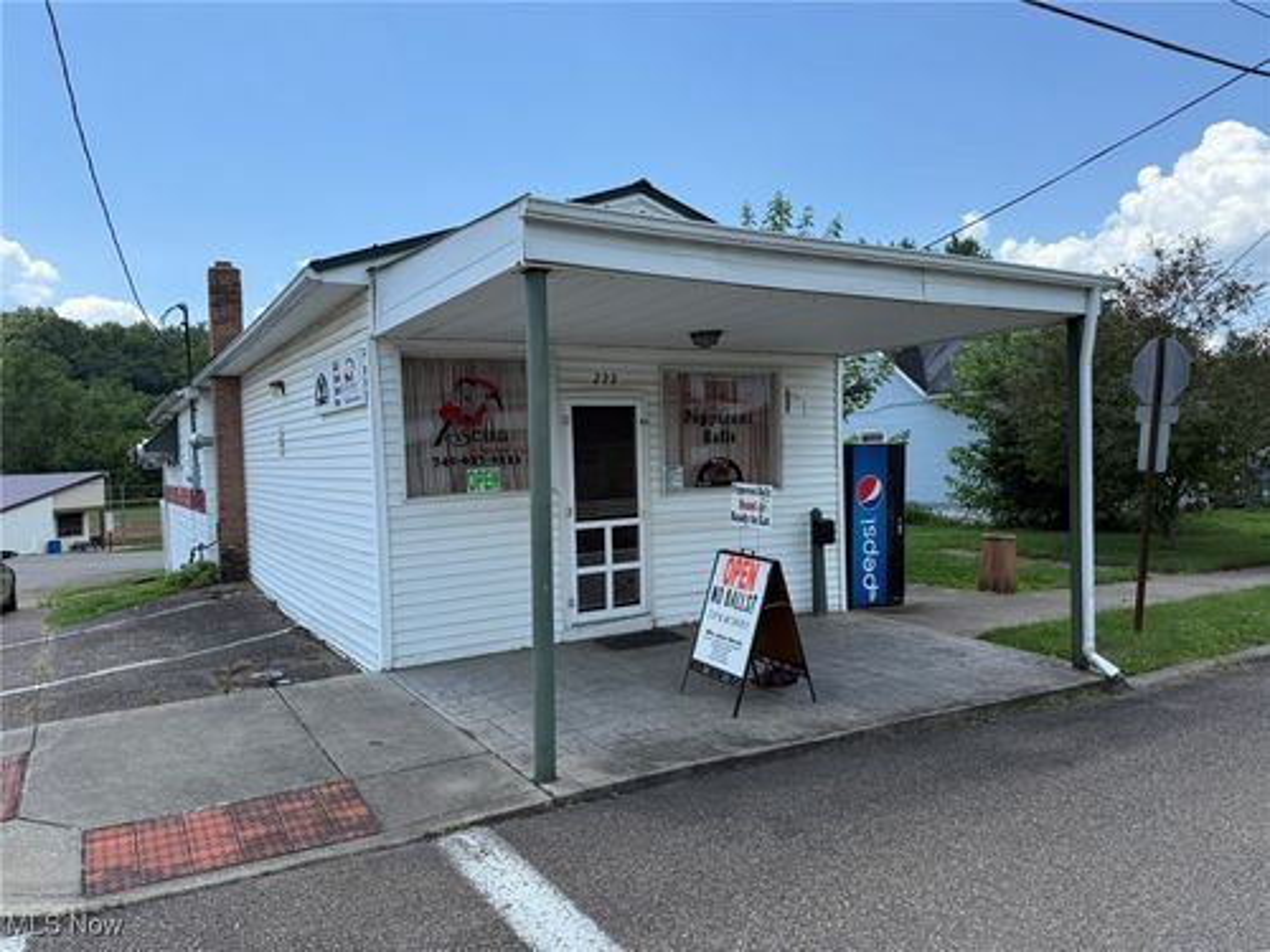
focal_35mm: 24
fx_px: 881
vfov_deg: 56.8
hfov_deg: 71.6
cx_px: 635
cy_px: 476
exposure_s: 1/3279
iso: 80
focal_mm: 6.76
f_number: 1.78
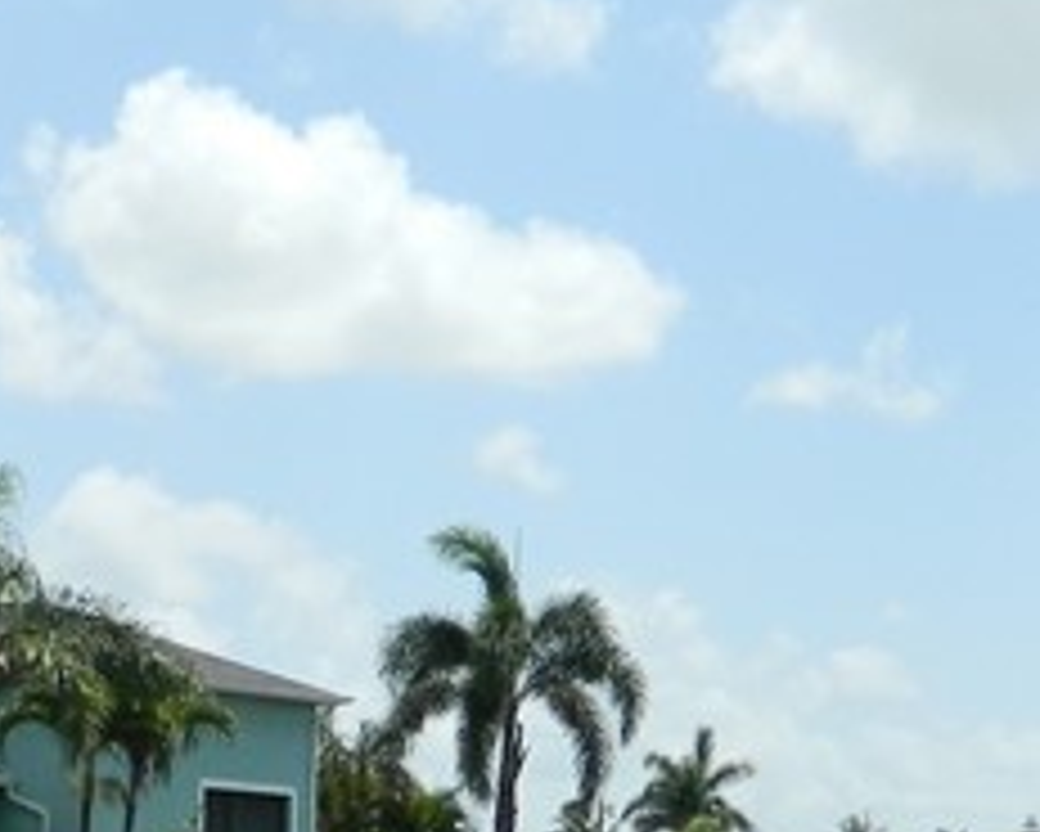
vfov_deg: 12.9
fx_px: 3326
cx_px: -32
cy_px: 1534
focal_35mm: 108
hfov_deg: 17.3
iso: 80
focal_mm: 4.5
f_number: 8.7
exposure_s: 1/200
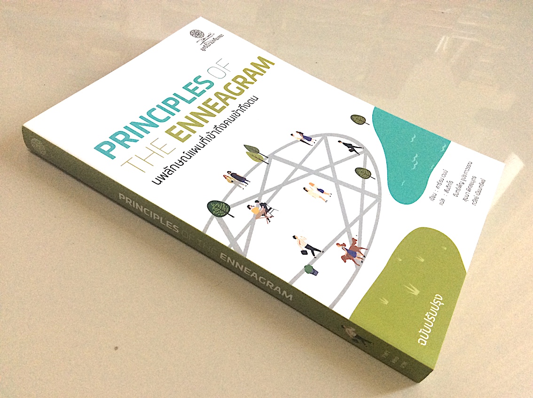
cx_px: 266
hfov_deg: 56.9
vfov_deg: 44.1
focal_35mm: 32
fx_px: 492
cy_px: 199
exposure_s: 1/25
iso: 100
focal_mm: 3.3
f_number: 2.4
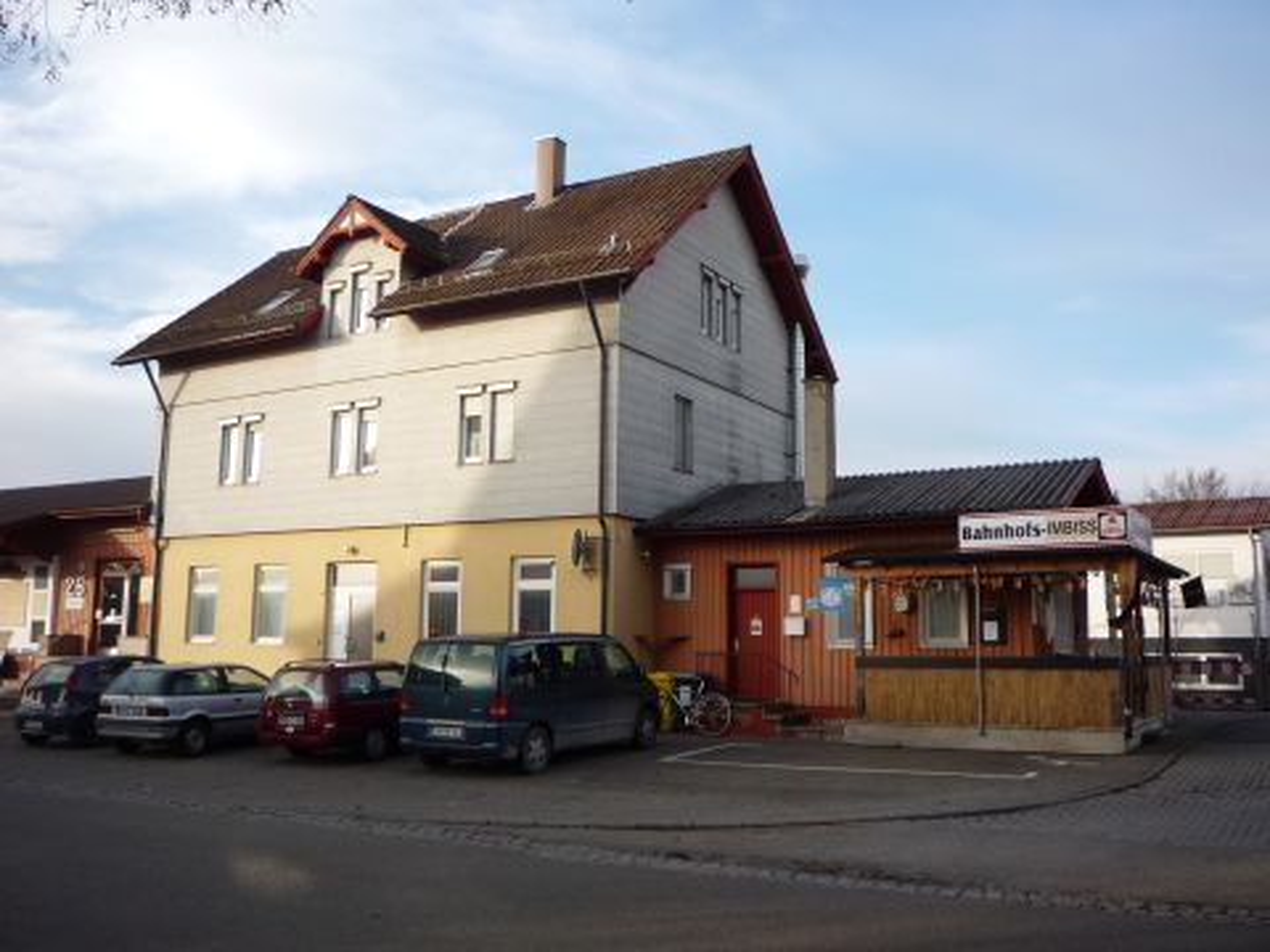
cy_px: 476
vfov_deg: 44.2
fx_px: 1174
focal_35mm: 32
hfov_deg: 56.8
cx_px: 635
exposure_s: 1/200
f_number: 4
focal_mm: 5.2
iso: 100
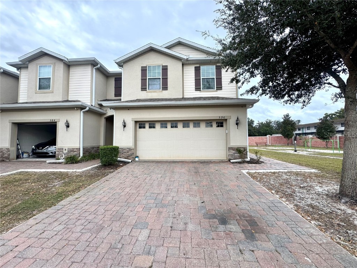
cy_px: 134
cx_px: 178
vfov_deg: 85.7
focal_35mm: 14
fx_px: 144
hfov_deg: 102.1
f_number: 2.2
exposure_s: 1/241
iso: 40
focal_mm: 2.22
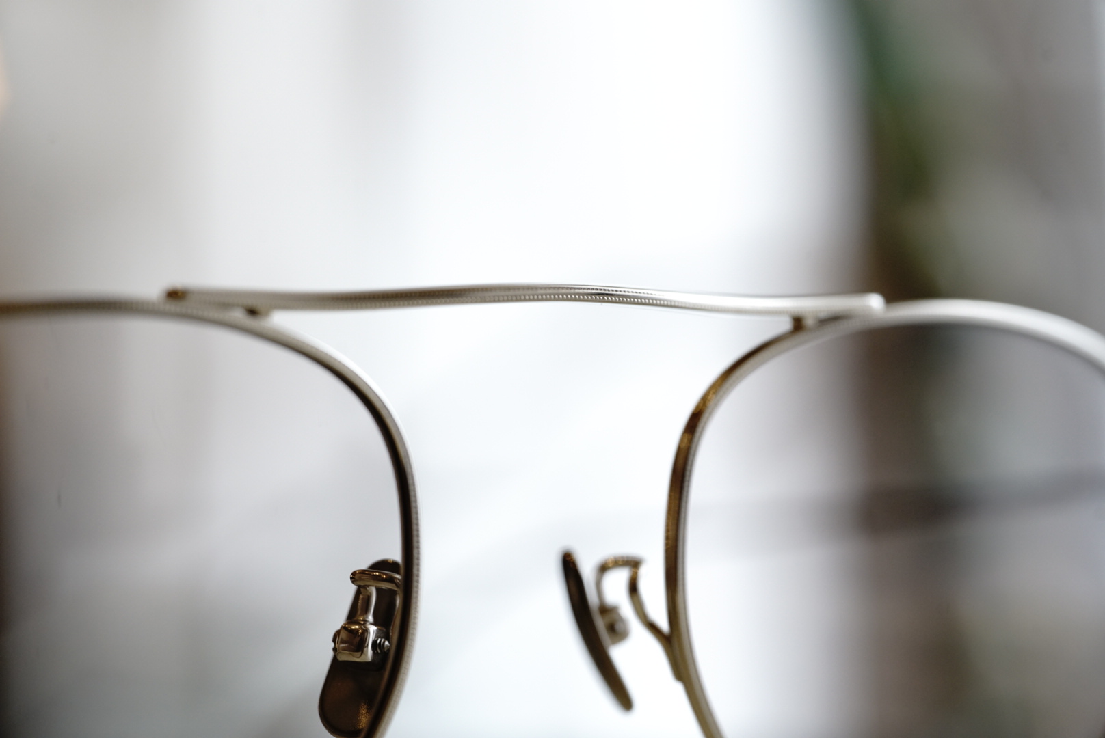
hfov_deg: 30.9
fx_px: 1997
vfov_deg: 21.0
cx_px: 552
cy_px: 369
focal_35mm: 65
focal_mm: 65
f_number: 4
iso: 1000
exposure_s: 1/200
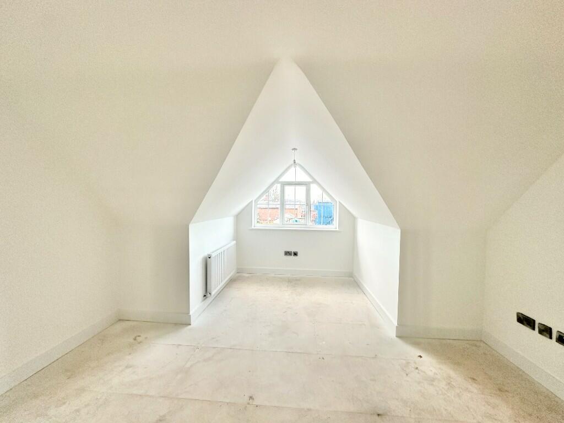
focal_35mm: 14
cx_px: 282
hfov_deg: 102.1
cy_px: 212
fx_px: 228
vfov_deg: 85.7
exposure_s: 1/99
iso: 160
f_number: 2.2
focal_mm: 2.22
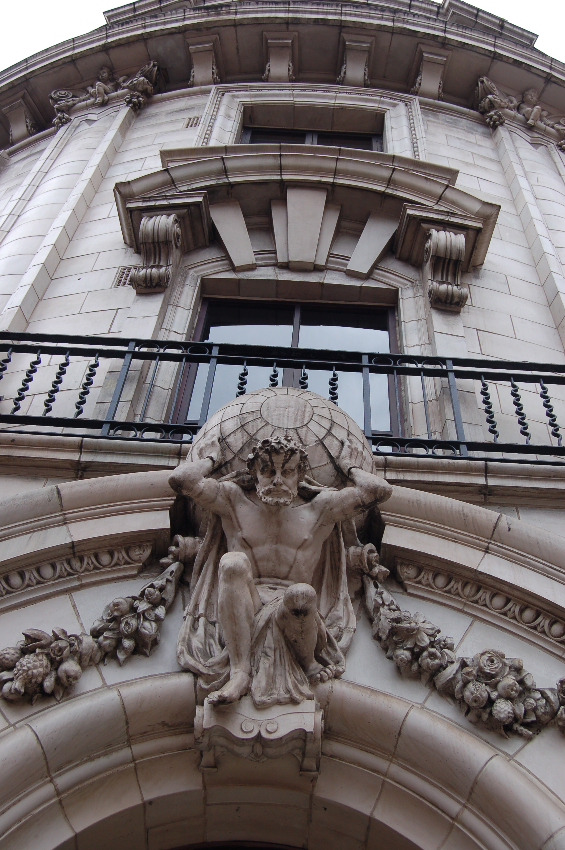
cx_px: 282
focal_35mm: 45
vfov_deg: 43.6
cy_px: 425
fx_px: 1061
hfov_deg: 29.8
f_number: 5.6
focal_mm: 30
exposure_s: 1/125
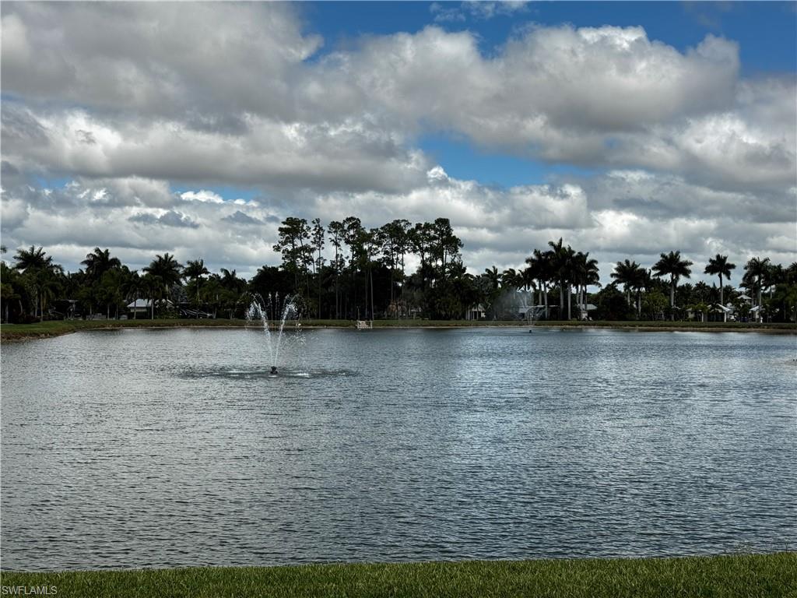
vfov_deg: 30.3
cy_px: 299
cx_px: 398
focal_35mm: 48
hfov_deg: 39.7
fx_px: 1105
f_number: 1.78
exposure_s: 1/4310
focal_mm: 6.76
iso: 64
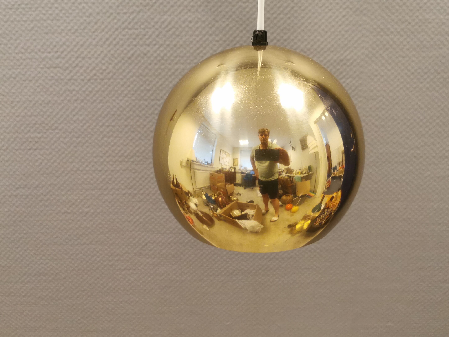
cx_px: 261
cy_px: 164
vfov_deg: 41.8
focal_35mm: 34
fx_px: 441
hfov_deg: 53.7
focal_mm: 5.56
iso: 250
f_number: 1.6
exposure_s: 1/50
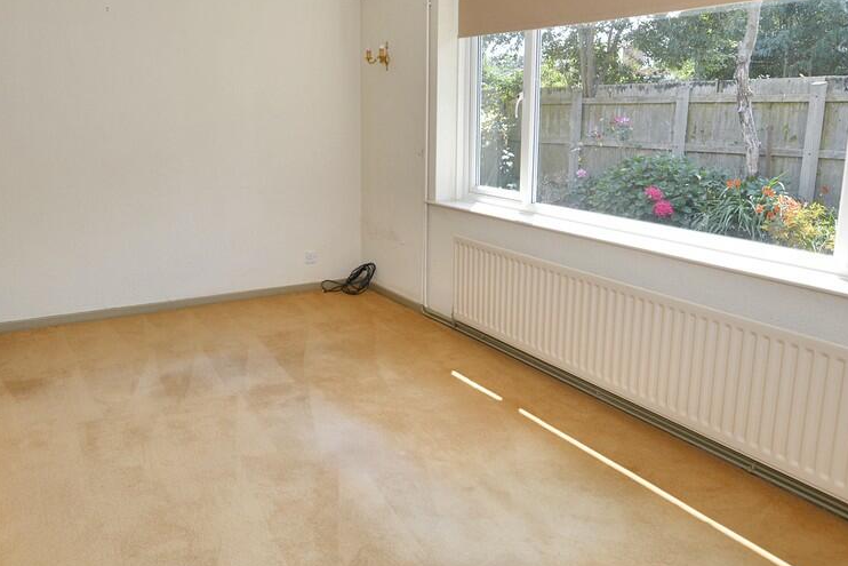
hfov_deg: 63.5
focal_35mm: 29
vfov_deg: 44.8
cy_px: 237
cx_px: 377
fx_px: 683
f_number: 5.6
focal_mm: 14
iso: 200
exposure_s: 1/125
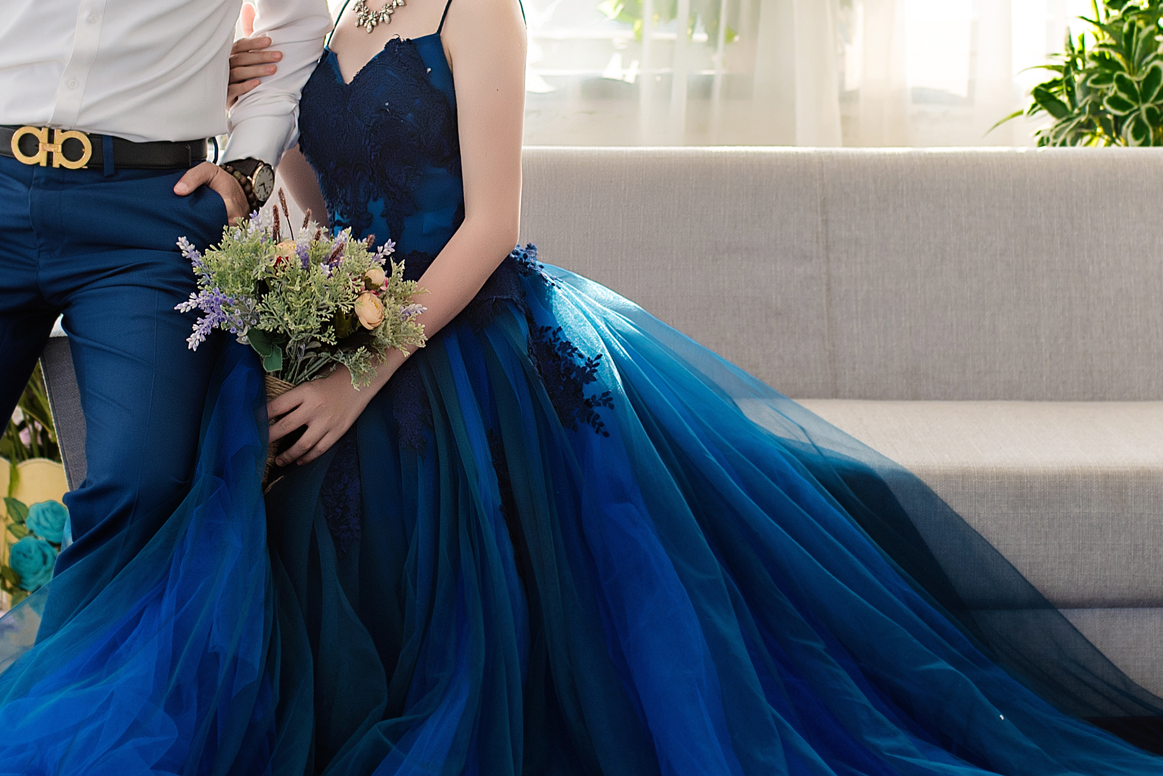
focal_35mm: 97
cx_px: 636
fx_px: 3135
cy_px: 182
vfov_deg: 14.1
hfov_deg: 21.0
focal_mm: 35
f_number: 2.5
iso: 100
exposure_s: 1/400
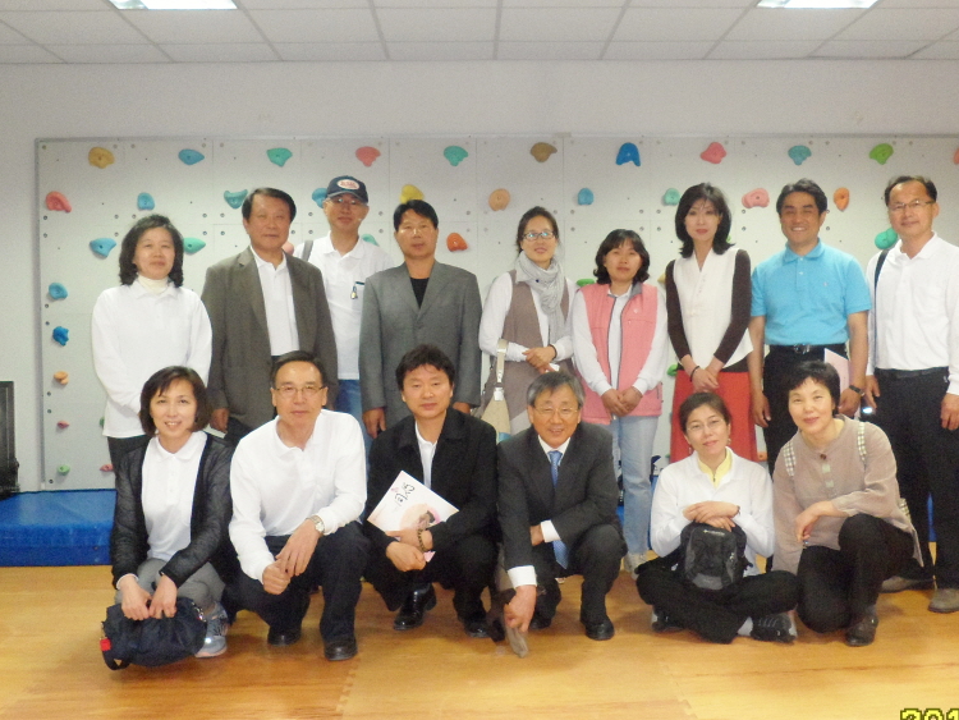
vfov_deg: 39.7
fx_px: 998
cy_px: 335
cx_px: 522
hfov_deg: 51.3
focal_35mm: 36
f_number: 3.5
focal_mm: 4.9
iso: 320
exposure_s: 1/45
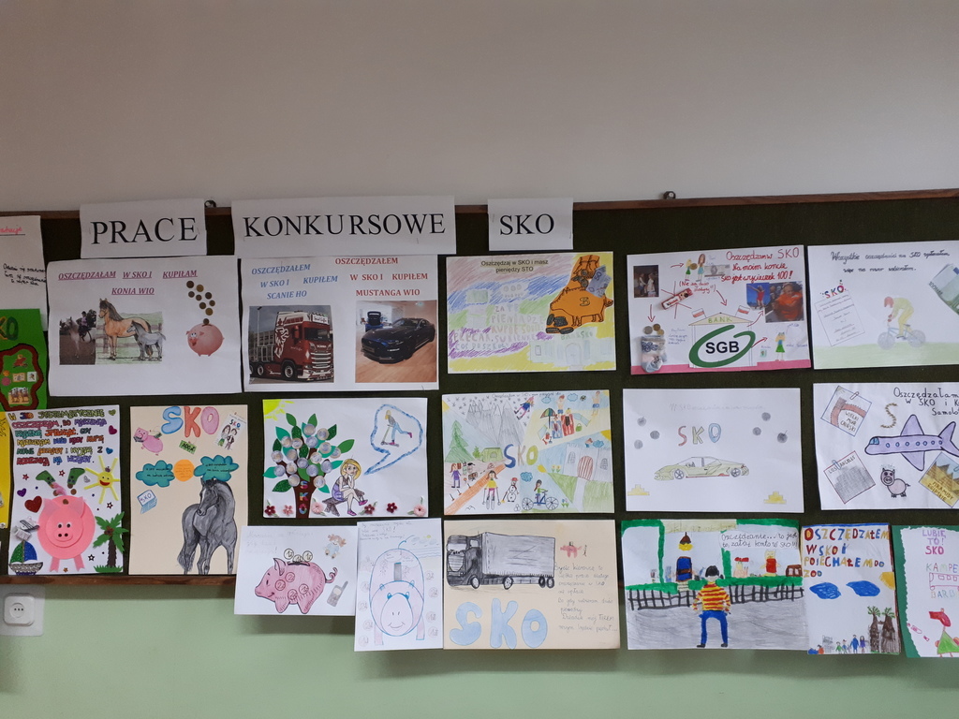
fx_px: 748
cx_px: 480
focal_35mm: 27
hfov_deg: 65.3
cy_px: 360
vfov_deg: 51.4
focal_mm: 3.6
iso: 200
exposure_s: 1/33
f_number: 1.9
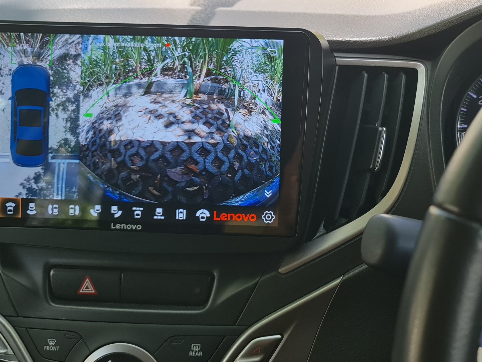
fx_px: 640
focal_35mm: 46
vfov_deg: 31.3
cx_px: 346
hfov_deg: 40.4
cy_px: 127
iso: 50
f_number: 1.8
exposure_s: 1/100
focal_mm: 7
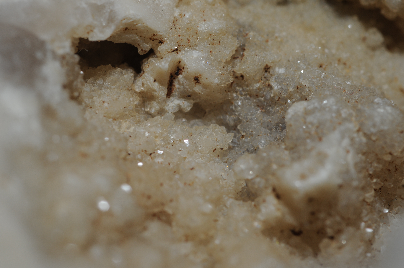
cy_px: 134
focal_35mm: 90
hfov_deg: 22.6
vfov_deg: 15.2
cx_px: 202
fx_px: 1009
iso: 200
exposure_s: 1/60
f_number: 16
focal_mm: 60
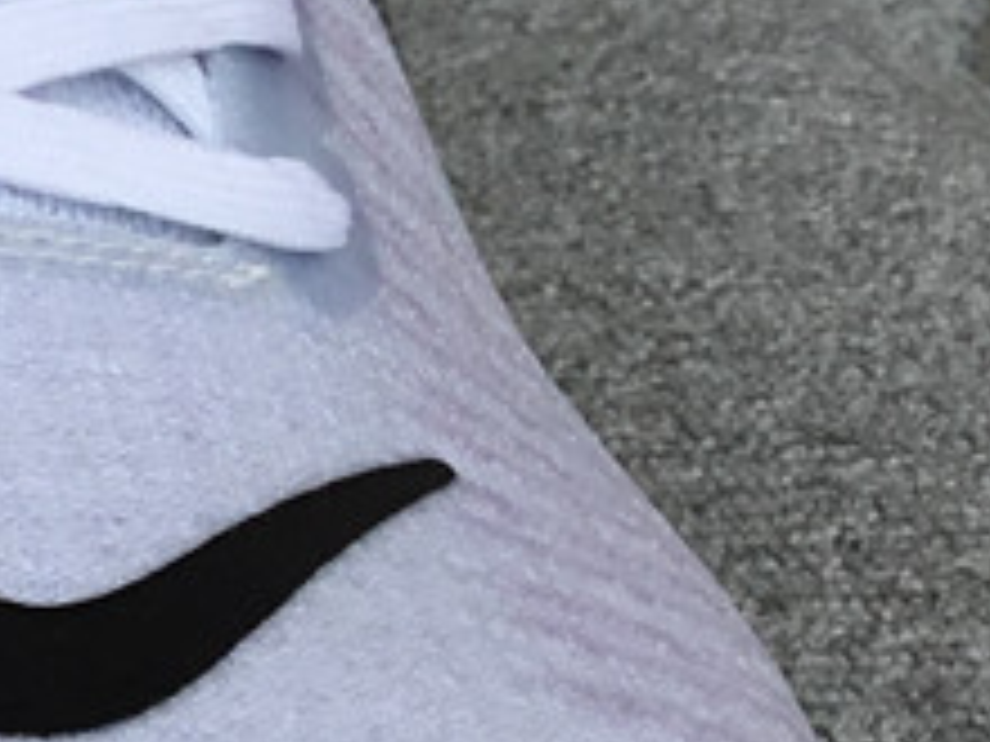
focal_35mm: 127
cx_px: -909
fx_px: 3632
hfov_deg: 13.6
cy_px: 340
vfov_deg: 11.7
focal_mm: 3.3
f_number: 2.4
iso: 25
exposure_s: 1/646
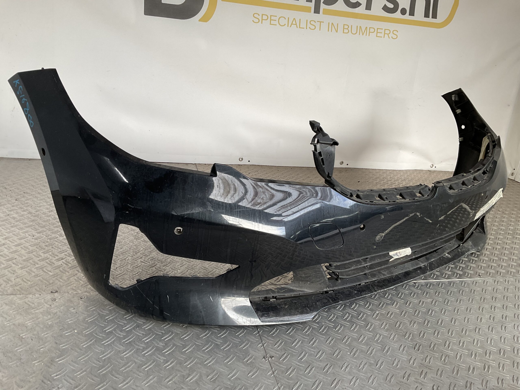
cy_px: 195
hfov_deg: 61.7
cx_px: 260
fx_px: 436
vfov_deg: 48.2
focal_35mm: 29
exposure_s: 1/100
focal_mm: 3
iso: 32
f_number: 1.8
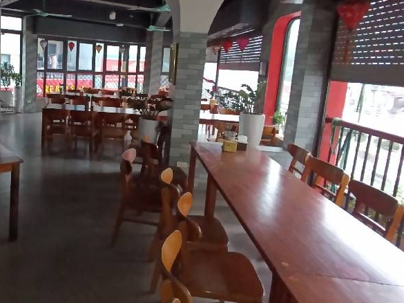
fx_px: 327
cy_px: 103
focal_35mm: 28
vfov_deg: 49.0
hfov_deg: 59.0
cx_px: 86
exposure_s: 1/25.1
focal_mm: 1.65
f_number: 2.2
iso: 800
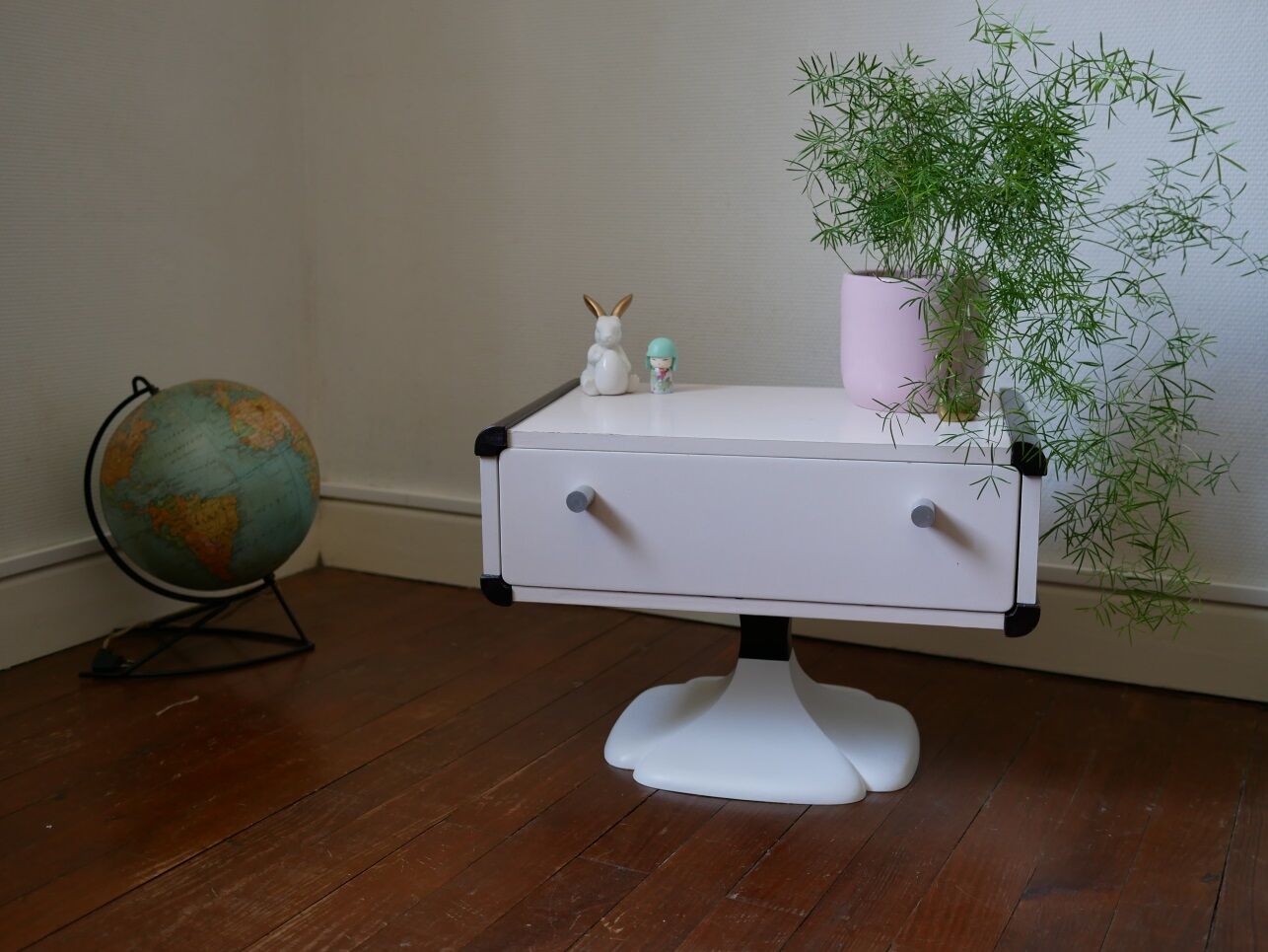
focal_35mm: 40
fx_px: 1465
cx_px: 634
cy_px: 476
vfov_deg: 36.0
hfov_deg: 46.8
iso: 200
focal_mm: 20
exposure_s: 1/125
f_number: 2
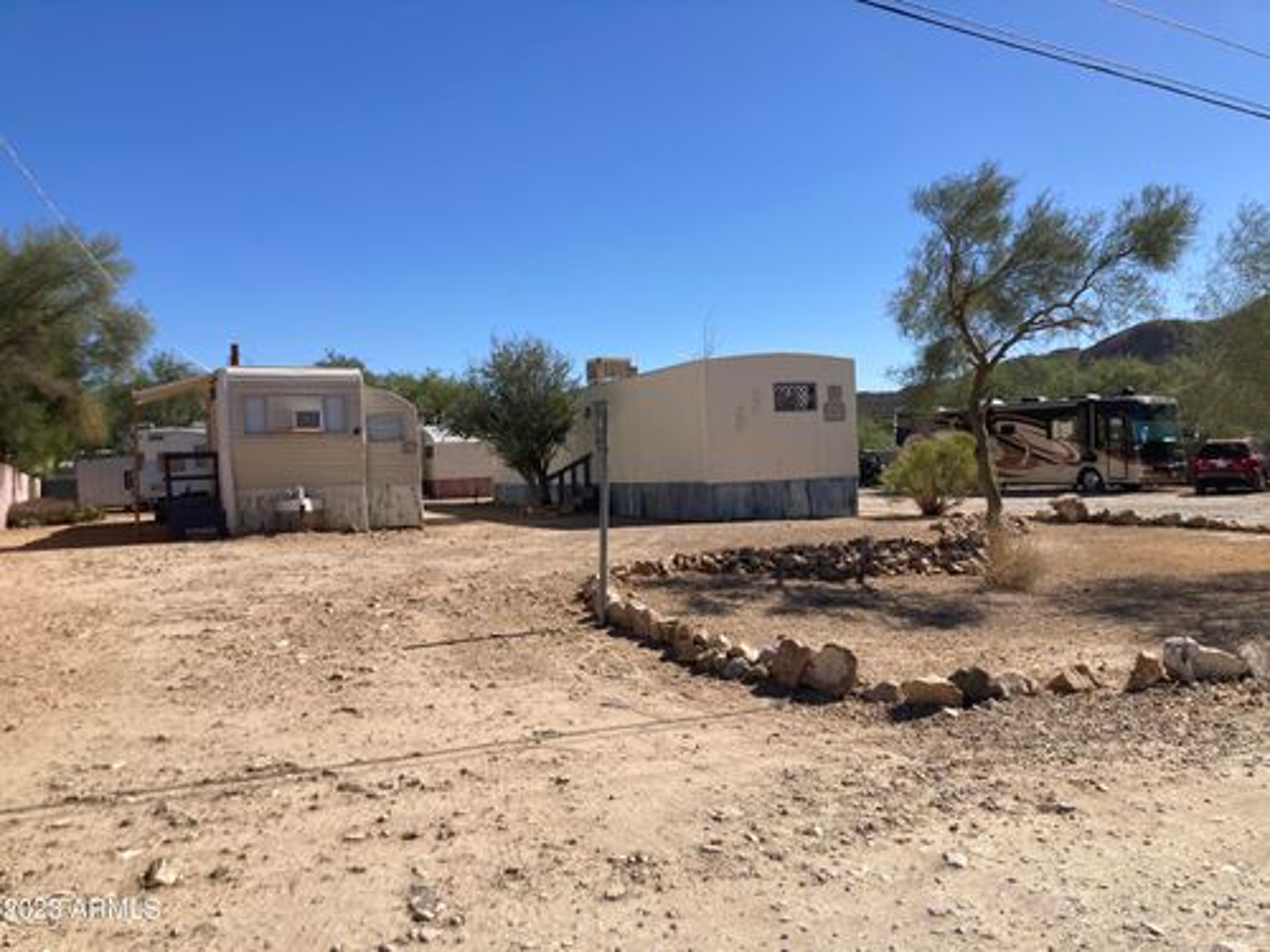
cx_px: 635
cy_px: 476
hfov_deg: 63.4
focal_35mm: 28
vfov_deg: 49.7
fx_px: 1027
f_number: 1.8
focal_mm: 3.99
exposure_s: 1/2703
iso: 20
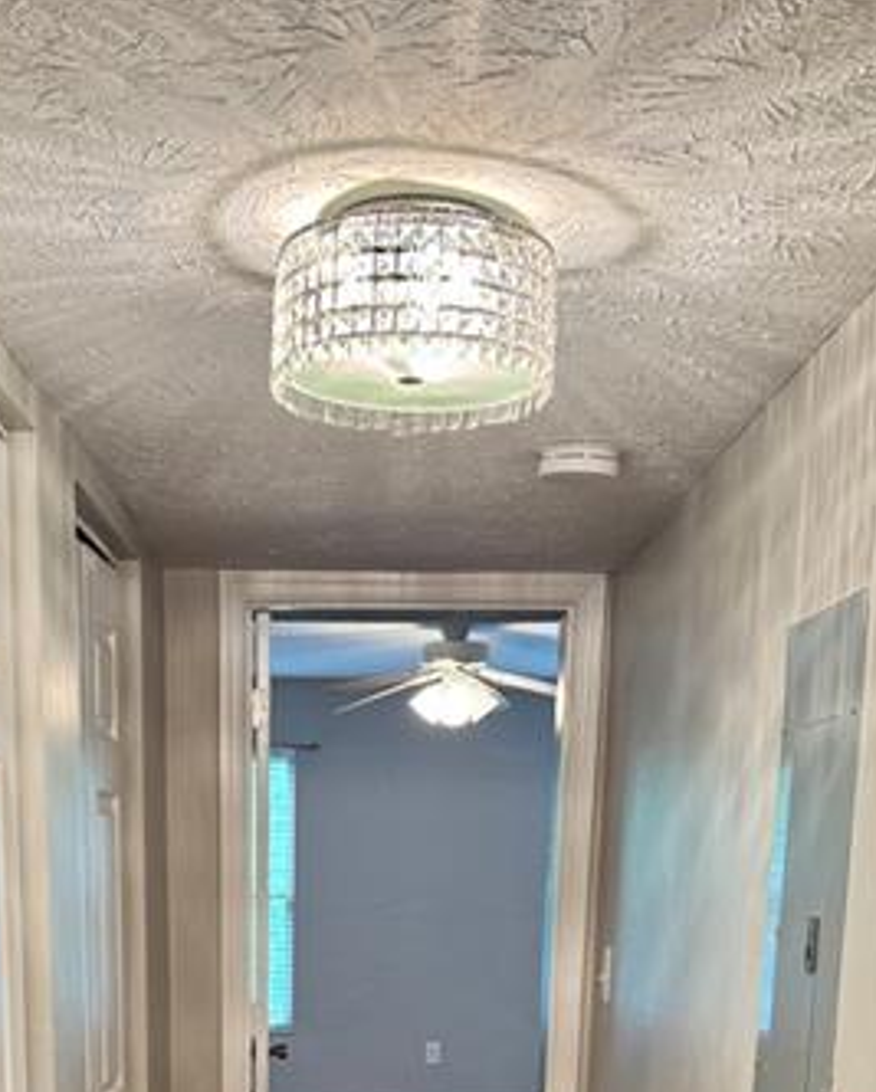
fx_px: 1748
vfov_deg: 30.5
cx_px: 322
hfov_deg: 28.0
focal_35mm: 54
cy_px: 1240
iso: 160
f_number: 1.78
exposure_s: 1/60
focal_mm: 6.76
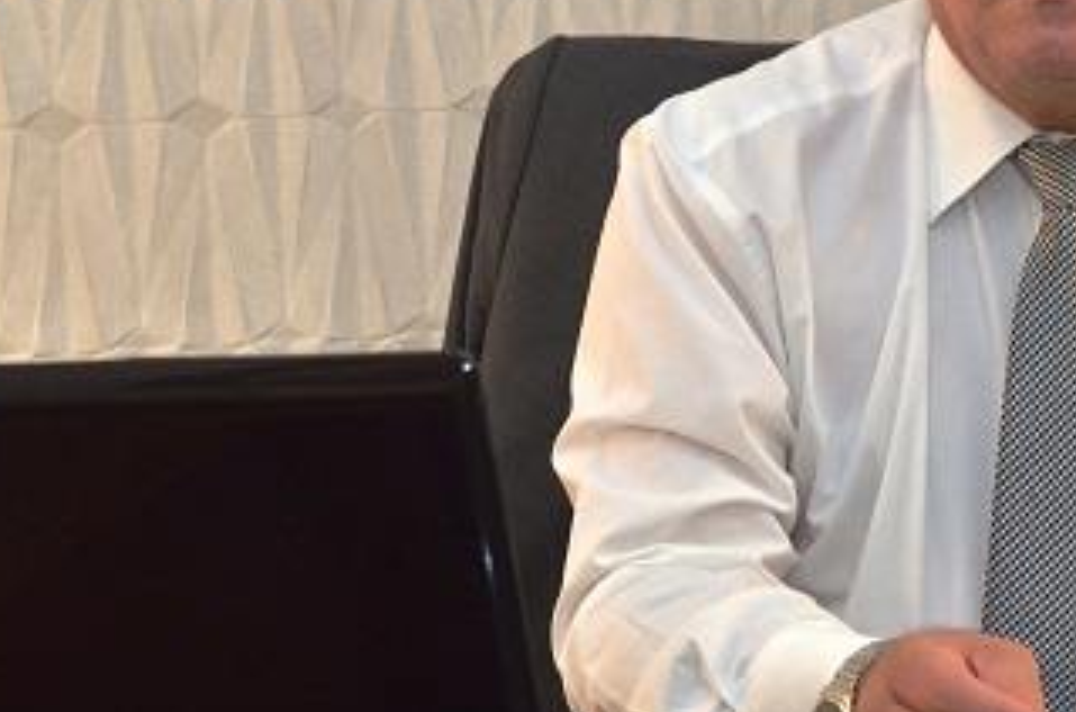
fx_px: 2862
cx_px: 965
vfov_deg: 14.2
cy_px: 243
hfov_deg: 20.9
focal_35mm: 96
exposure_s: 1/125
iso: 800
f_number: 6.3
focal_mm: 34
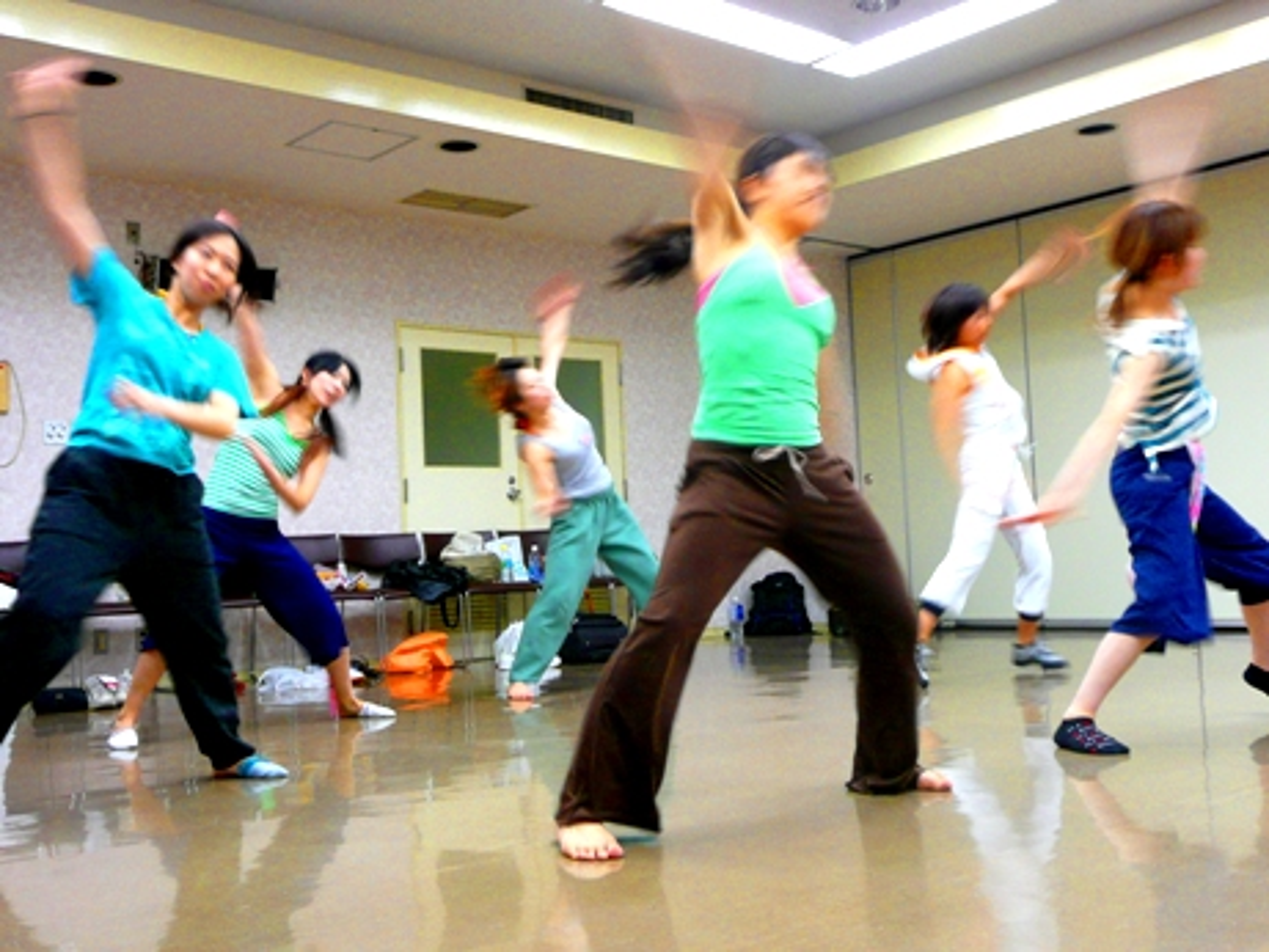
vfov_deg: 36.0
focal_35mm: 40
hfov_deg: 46.8
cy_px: 476
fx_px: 1467
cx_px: 634
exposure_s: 1/20
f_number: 3.9
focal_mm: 6.5
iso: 200
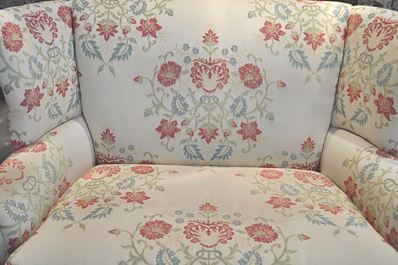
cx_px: 199
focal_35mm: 36
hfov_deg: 53.2
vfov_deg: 36.8
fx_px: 398
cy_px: 132
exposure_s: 1/40
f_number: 4
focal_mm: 24
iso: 400
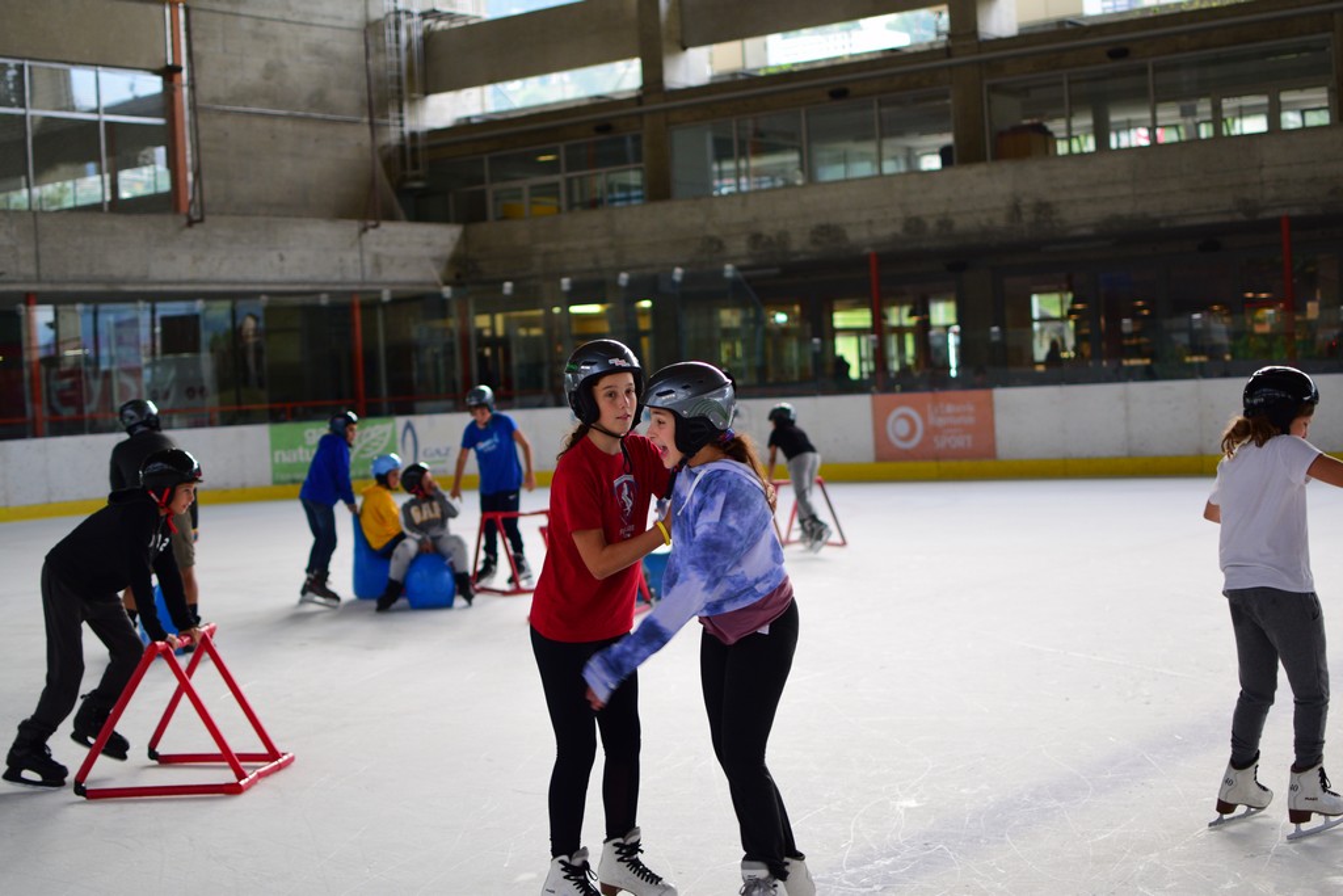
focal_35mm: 52
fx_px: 1959
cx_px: 672
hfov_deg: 37.8
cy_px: 448
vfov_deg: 25.8
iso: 320
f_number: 1.8
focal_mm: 35
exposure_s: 1/250
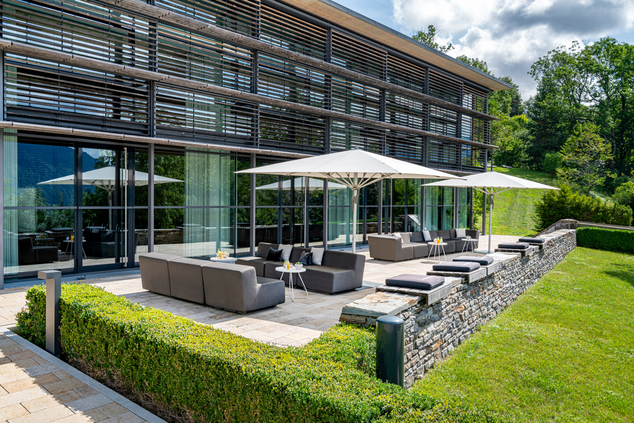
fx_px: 511
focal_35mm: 29
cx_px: 317
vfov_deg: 45.0
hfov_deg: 63.7
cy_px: 212
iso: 100
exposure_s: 1/50
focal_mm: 29
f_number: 9
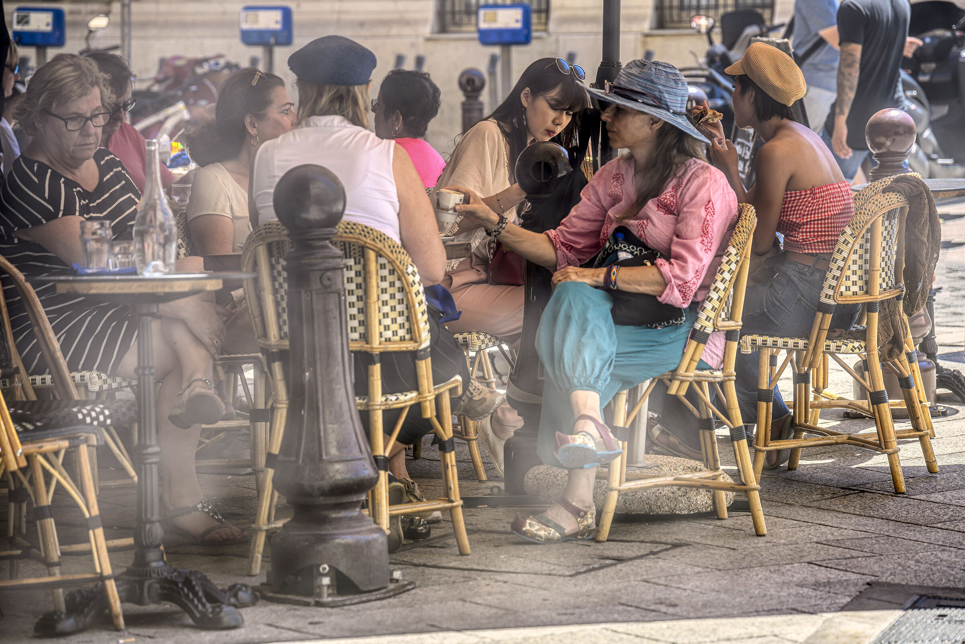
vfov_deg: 13.0
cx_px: 482
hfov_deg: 19.5
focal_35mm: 105
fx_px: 2814
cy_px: 322
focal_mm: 105
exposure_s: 1/200
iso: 64
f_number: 3.8
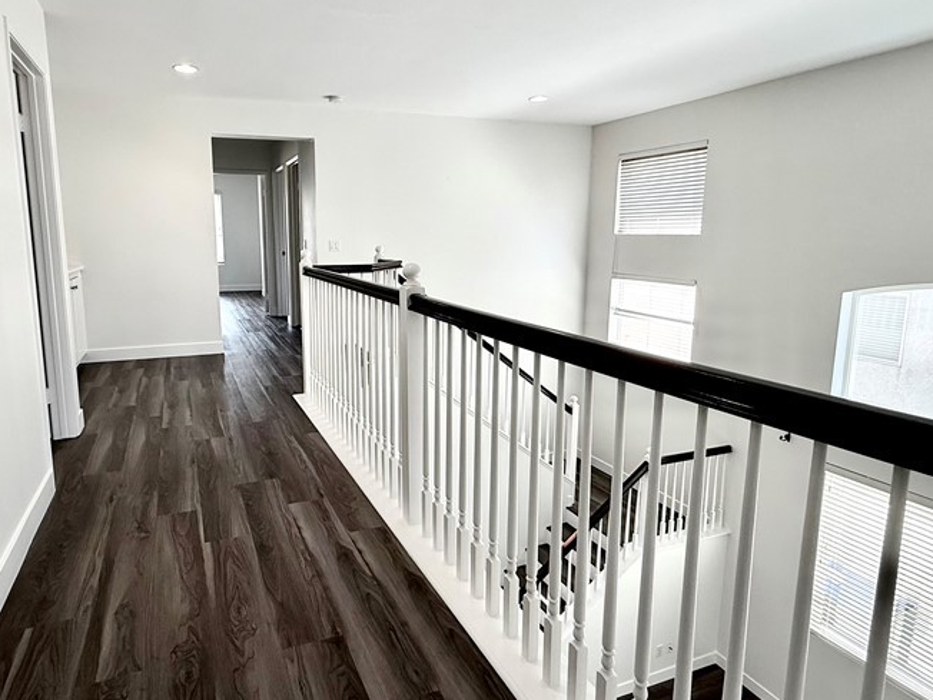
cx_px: 398
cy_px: 324
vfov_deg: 61.0
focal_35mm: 22
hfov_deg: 75.9
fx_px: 593
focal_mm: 2.22
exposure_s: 1/120
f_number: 2.2
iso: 80
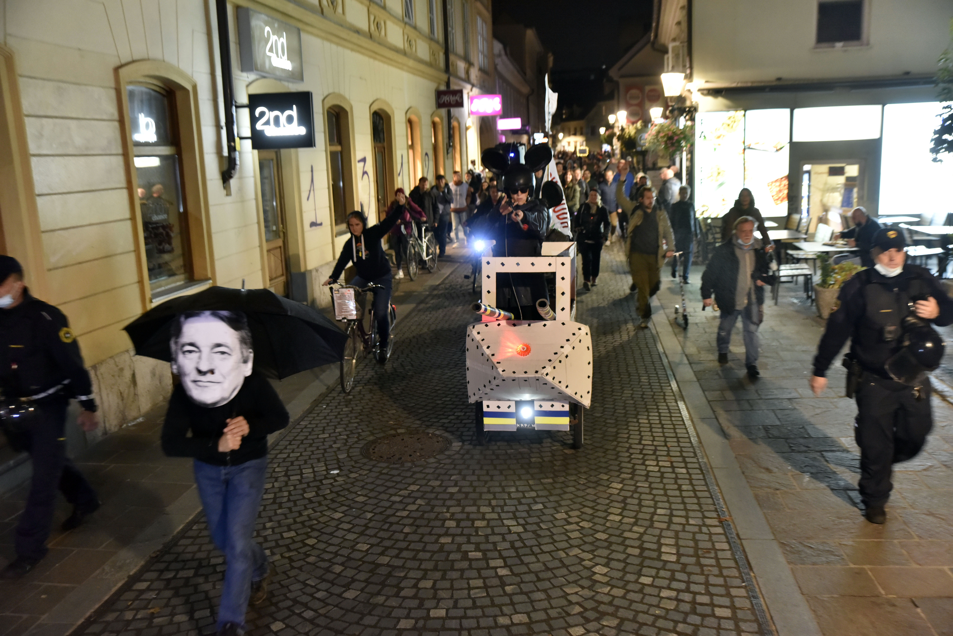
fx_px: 821
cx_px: 476
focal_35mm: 31
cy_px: 318
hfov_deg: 60.3
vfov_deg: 42.4
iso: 2500
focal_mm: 31
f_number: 2.8
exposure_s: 1/50
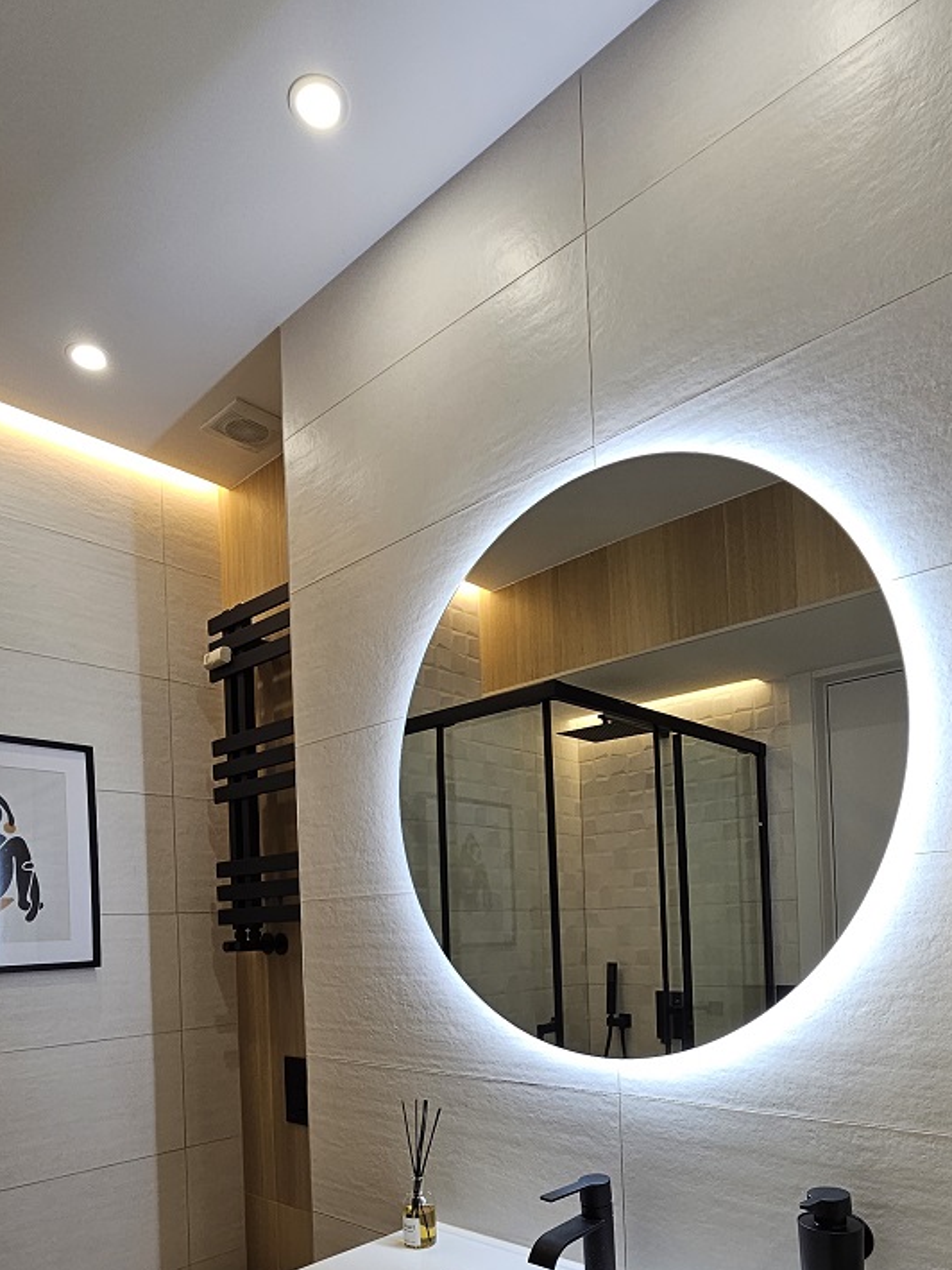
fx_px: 806
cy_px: 922
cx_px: 472
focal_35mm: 22
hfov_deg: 61.1
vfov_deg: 72.1
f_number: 2.2
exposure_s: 1/100
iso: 80
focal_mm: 2.2
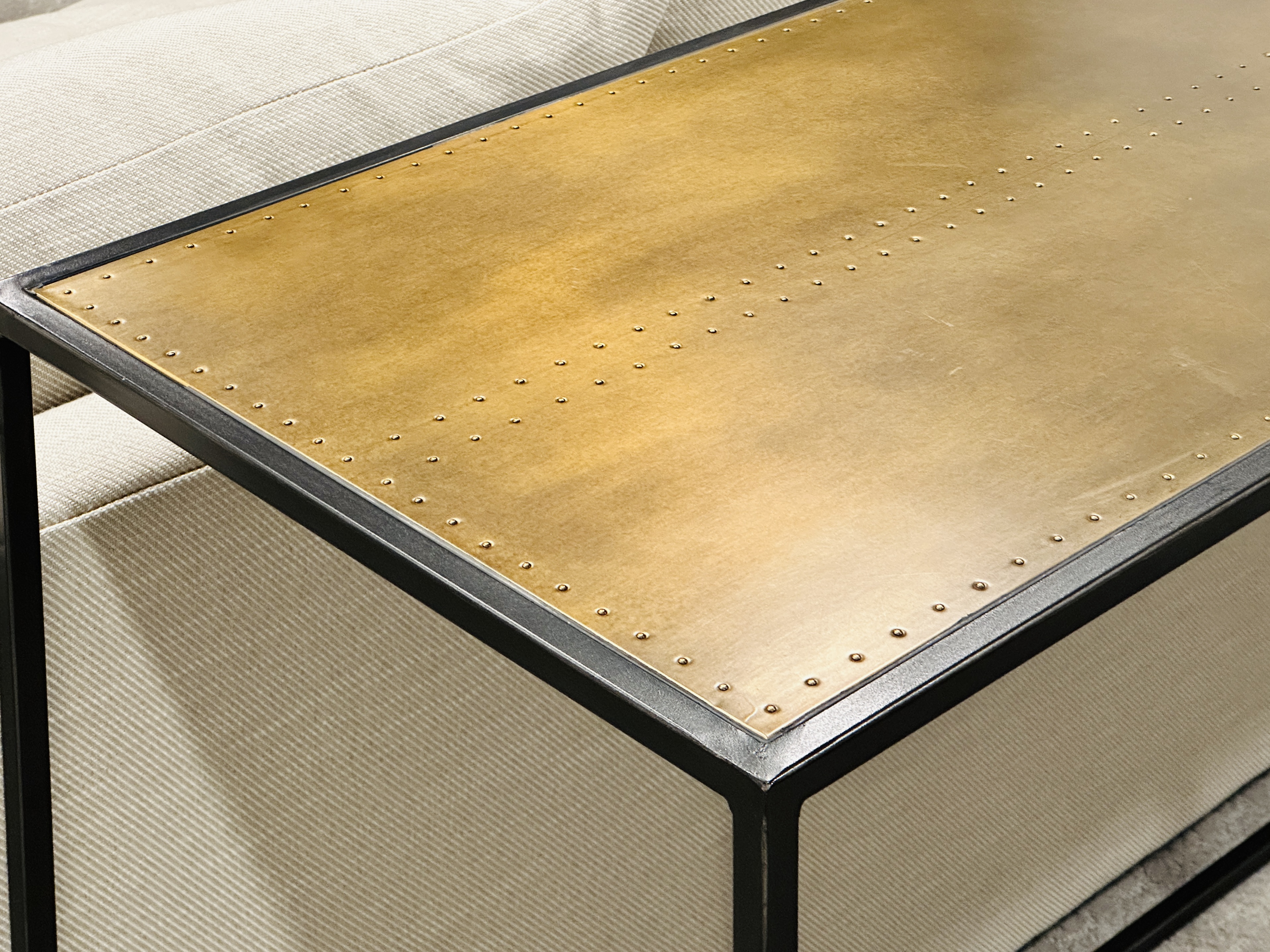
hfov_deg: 25.3
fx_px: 2825
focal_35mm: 77
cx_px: 635
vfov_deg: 19.1
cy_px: 476
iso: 500
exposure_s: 1/41
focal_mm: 9
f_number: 2.8
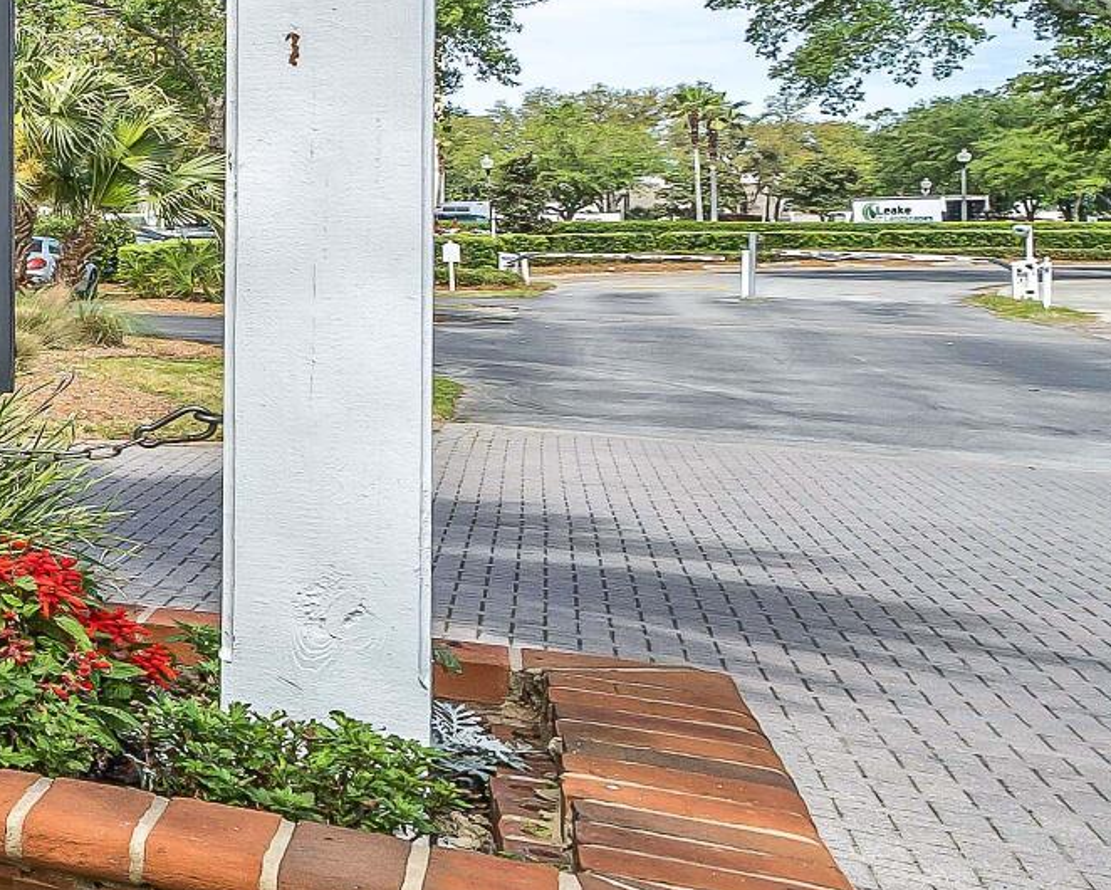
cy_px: 250
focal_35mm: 51
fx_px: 1677
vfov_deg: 29.3
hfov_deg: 18.5
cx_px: -1193
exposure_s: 1/250
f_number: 5.6
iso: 100
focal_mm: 12
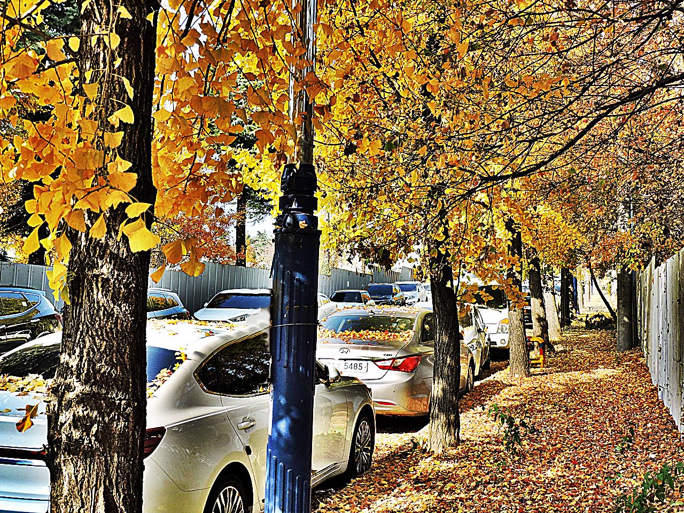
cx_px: 342
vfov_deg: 30.9
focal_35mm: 47
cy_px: 256
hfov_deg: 40.4
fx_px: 929
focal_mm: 8.4
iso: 100
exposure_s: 1/320
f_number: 3.5
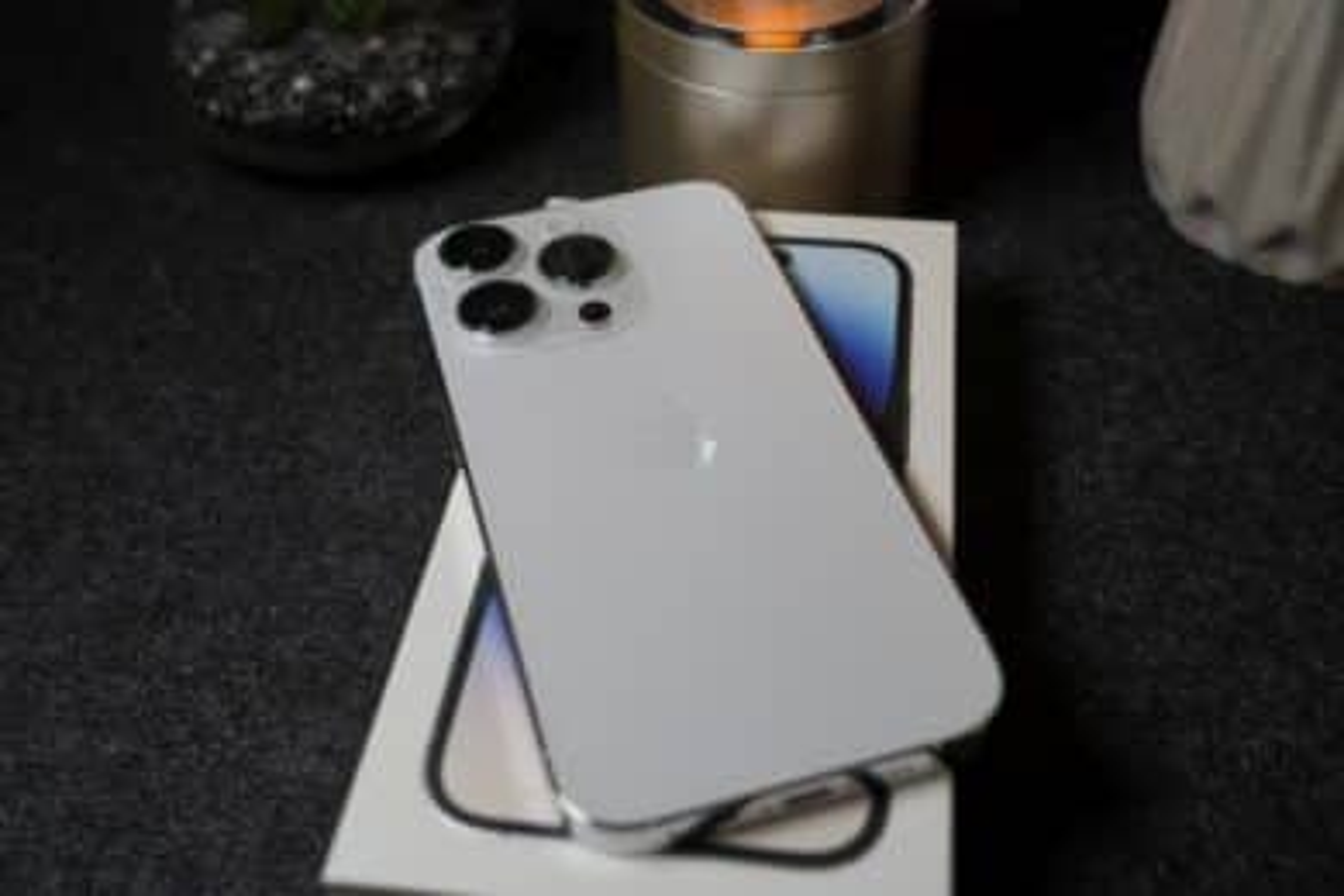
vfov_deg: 35.1
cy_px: 448
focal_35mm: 38
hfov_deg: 50.7
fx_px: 1419
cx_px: 672
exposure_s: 1/40
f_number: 5.6
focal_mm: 38
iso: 160
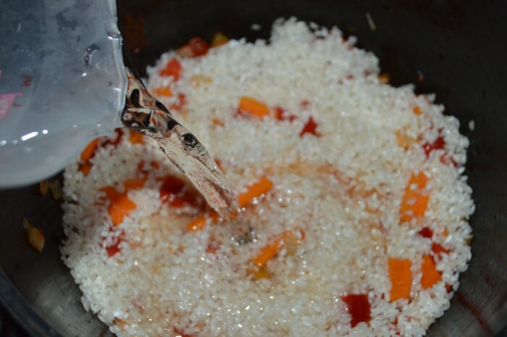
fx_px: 591
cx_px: 254
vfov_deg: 31.8
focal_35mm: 42
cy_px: 168
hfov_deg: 46.4
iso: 800
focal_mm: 28
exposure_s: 1/60
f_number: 4.5
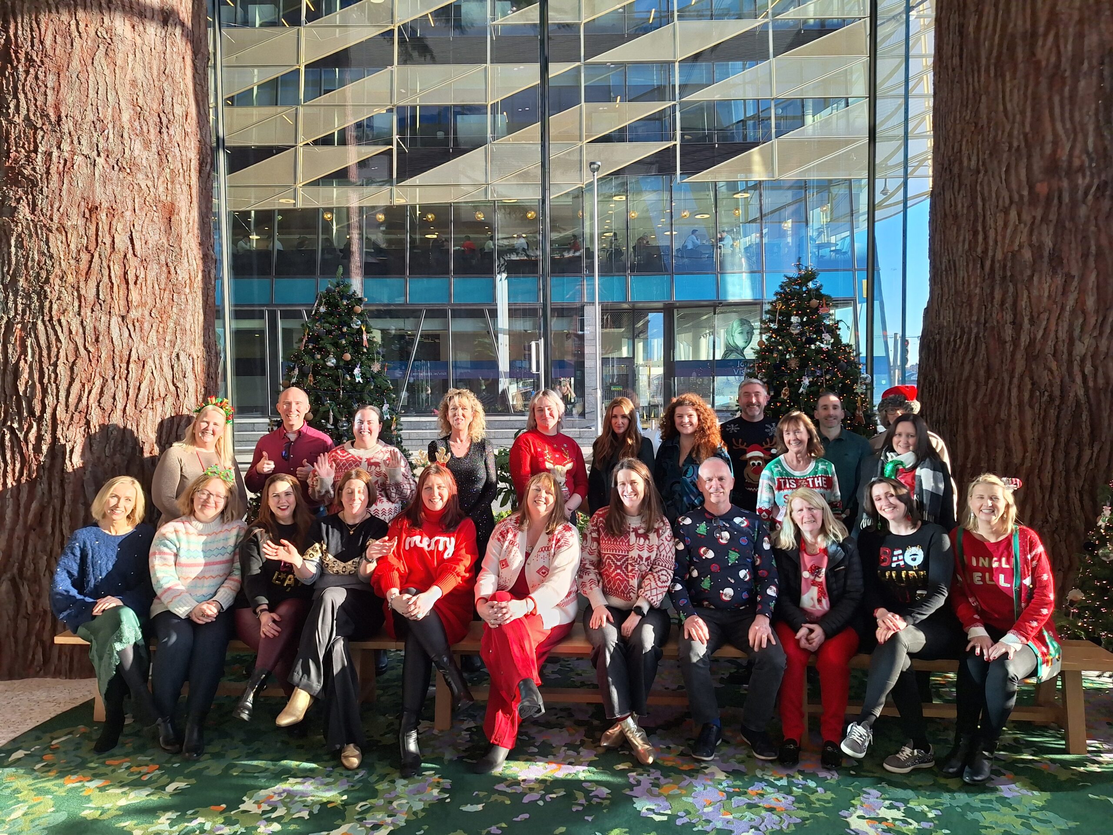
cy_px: 418
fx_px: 740
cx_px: 556
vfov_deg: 58.9
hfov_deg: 73.9
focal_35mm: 23
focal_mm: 5.54
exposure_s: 1/371
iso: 40
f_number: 1.8
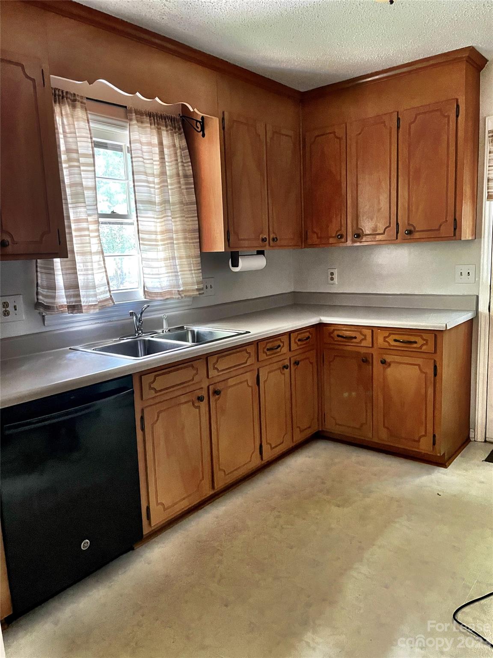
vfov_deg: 67.3
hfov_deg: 53.1
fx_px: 494
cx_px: 246
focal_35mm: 26
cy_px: 329
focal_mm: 4.2
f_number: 1.6
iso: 500
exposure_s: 1/49
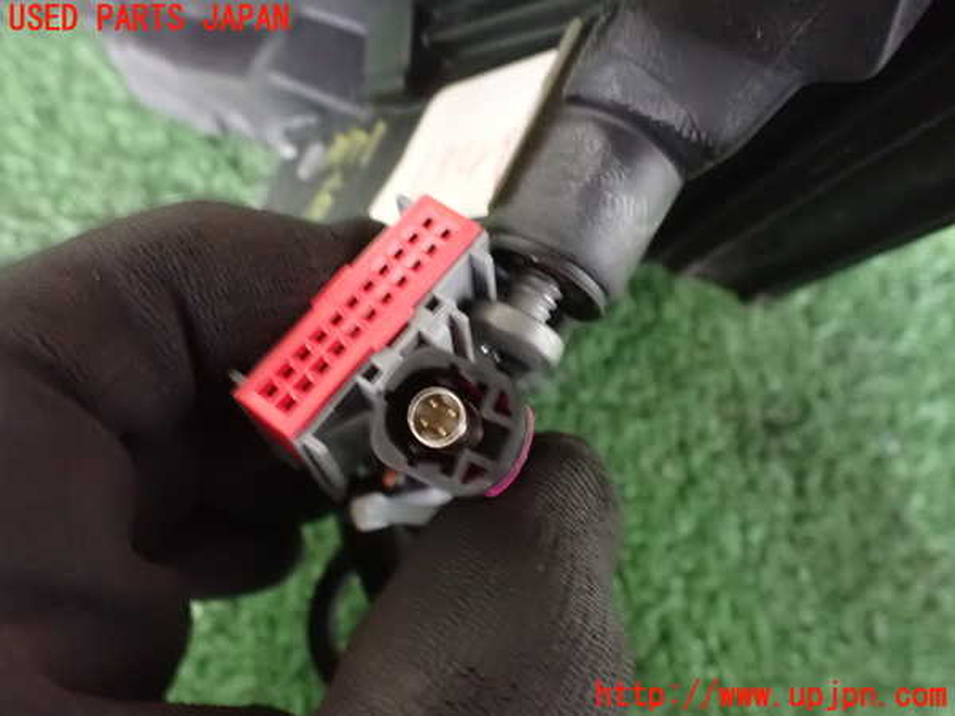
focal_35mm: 30
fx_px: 828
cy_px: 358
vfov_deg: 46.8
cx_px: 478
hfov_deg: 60.0
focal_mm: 5.4
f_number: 2.3
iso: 1600
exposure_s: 1/10
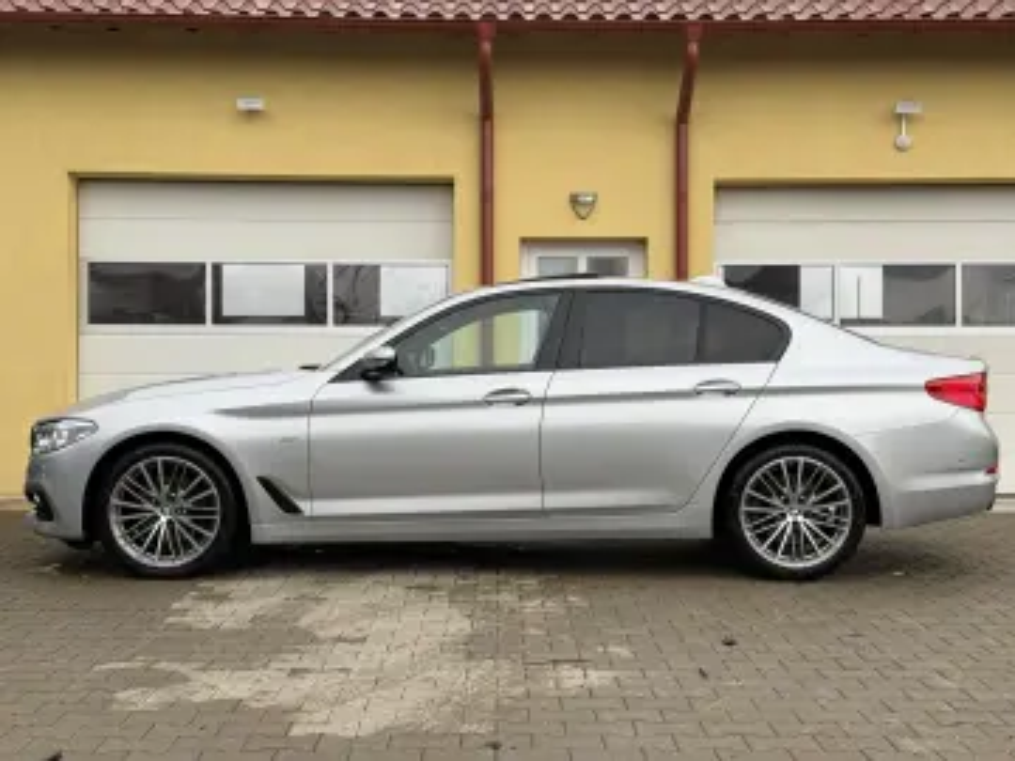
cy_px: 380
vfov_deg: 30.3
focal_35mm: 48
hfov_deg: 39.7
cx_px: 508
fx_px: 1407
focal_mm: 6.76
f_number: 1.78
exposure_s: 1/356
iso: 64
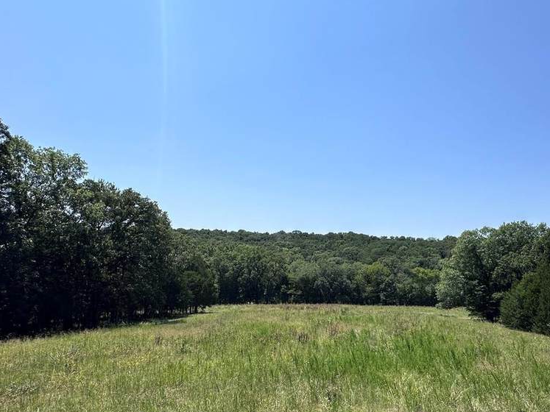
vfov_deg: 56.6
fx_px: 381
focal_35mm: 24
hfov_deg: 70.9
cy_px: 234
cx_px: 328
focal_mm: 2.22
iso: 50
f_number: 2.2
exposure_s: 1/2882
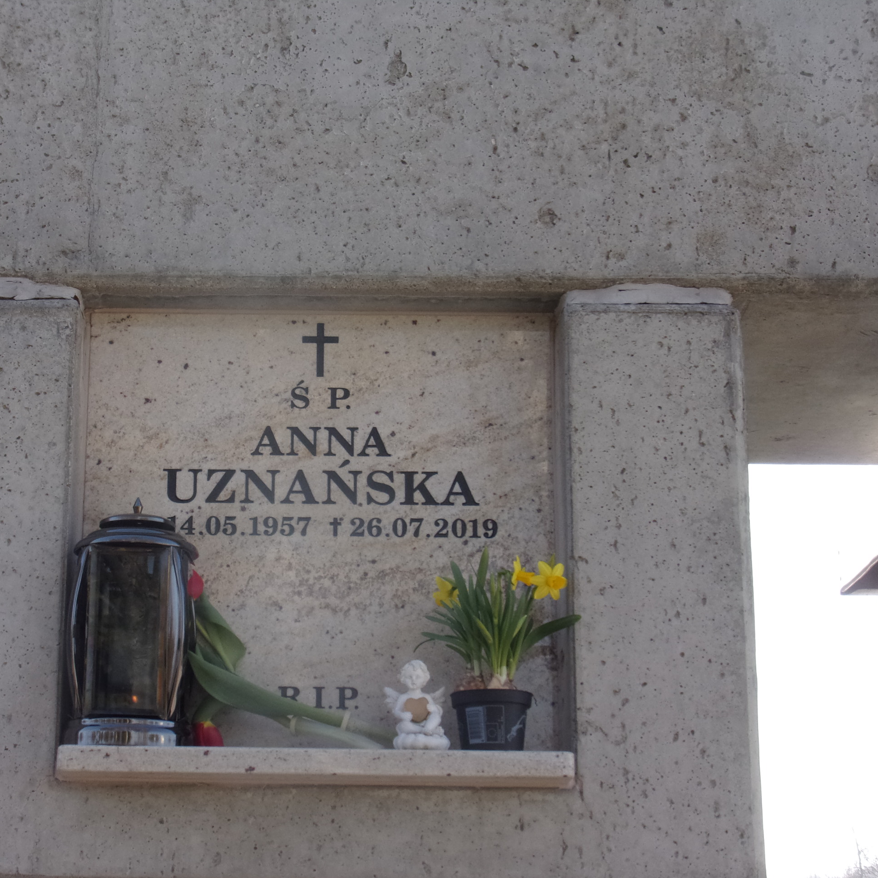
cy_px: 441
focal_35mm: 64
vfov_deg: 26.9
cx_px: 302
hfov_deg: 26.8
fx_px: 1837
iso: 80
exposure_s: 1/220
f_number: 4.3
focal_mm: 9.8
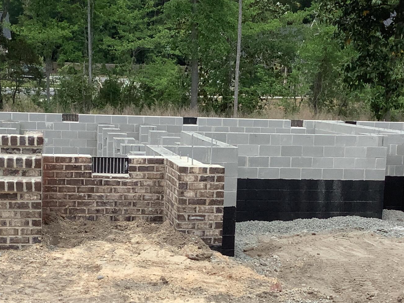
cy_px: 228
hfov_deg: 27.4
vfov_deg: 20.6
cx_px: 173
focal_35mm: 71
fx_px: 828
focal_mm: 3.3
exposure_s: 1/1664
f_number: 2.4
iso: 25
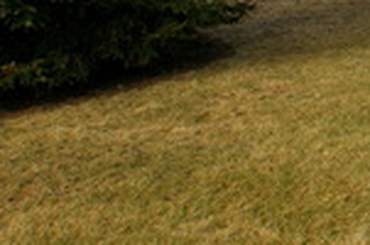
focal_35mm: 70
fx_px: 719
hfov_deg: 20.5
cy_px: -140
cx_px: 664
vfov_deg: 17.2
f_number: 10
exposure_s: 1/80
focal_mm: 11
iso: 100
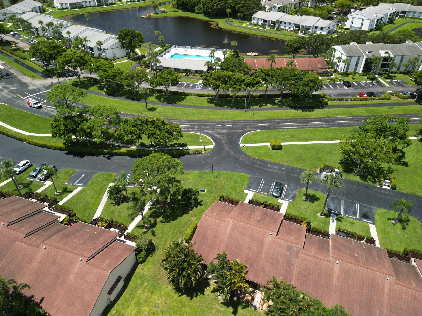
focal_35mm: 24
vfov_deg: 56.8
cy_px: 158
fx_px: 293
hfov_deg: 71.6
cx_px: 211
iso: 100
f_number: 1.7
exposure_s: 1/800
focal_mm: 6.72
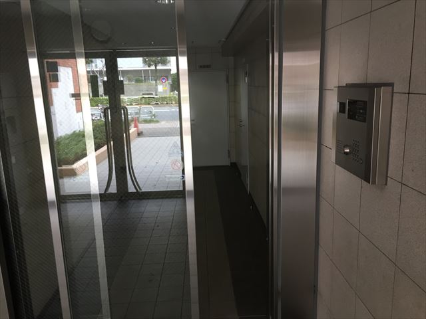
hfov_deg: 61.7
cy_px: 160
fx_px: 357
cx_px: 213
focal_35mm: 29
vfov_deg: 48.2
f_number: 2.2
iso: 80
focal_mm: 4.15
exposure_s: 1/33
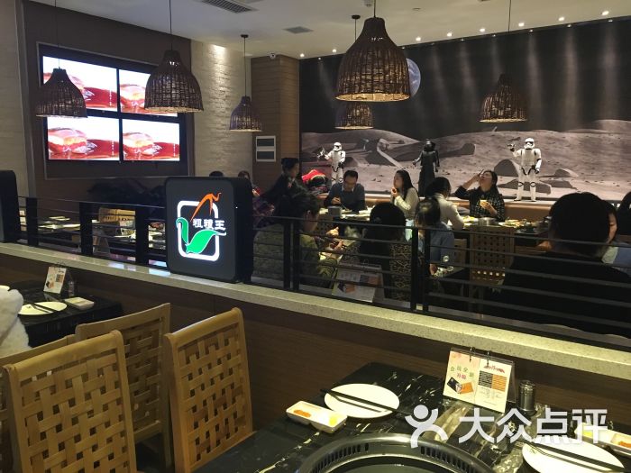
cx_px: 316
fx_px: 529
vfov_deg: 48.2
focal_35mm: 29
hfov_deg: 61.7
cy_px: 236
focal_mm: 4.15
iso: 200
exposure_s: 1/25
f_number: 2.2
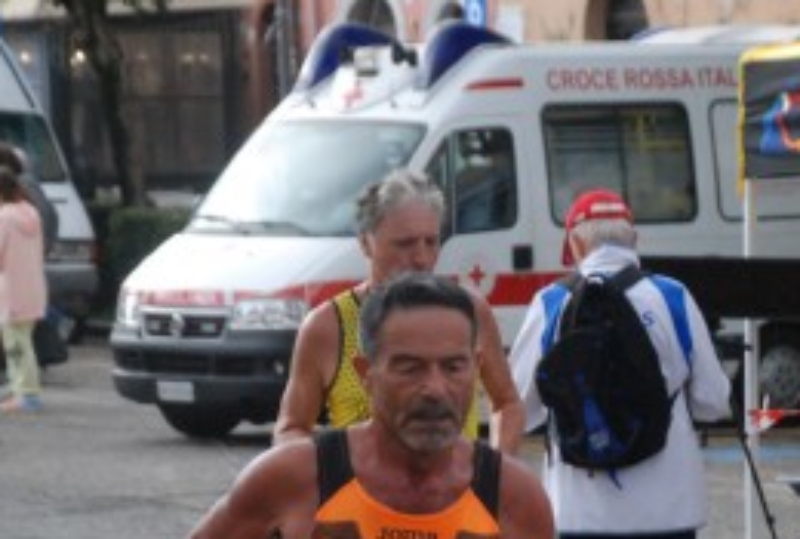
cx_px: 523
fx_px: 6173
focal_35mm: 277
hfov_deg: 7.4
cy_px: 605
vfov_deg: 5.0
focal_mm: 80
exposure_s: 1/800
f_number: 5.6
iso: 1000
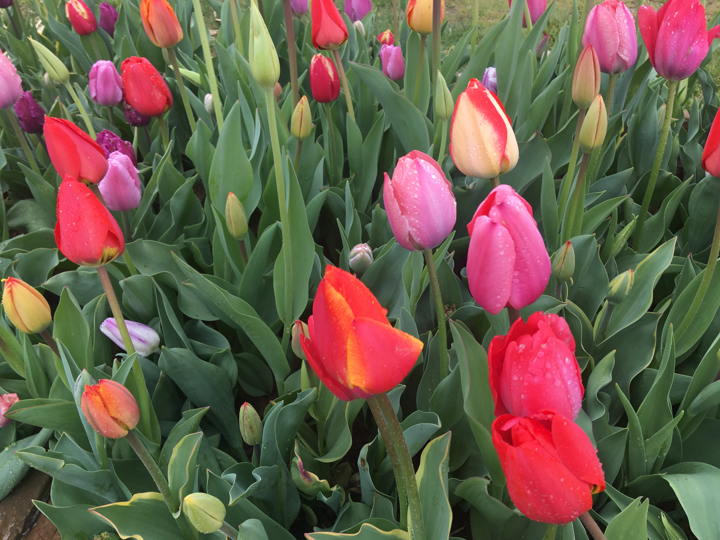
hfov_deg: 61.7
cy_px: 270
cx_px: 360
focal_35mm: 29
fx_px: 603
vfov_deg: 48.2
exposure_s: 1/250
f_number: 2.2
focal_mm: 4.15
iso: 25
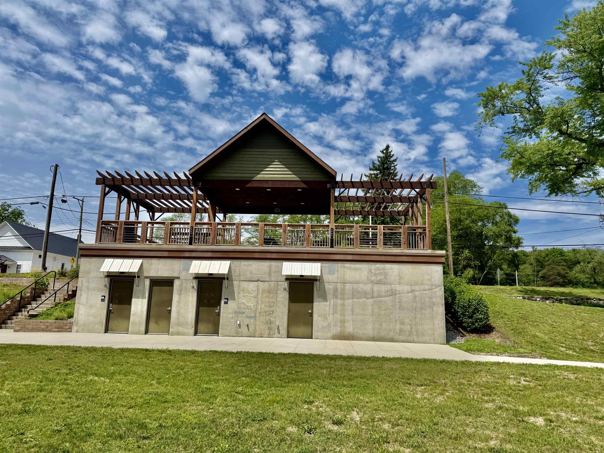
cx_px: 302
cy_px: 226
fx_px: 419
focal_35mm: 24
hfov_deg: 71.6
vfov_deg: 56.8
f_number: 1.78
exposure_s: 1/7353
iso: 80
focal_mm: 6.76
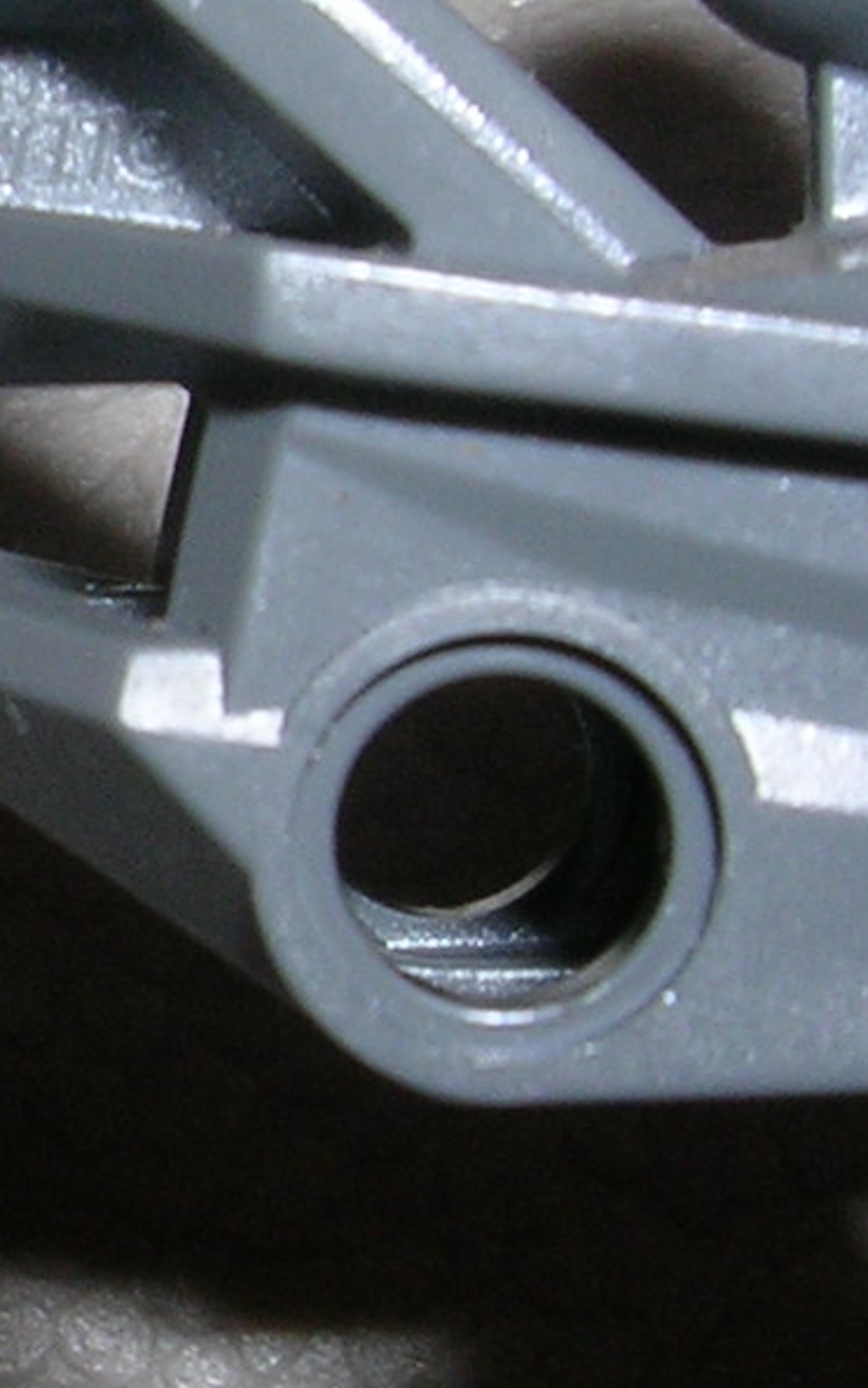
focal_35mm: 139
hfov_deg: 9.2
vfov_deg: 15.0
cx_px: -480
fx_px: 5257
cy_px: 449
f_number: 5.6
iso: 50
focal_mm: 5.8
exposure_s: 1/60.1
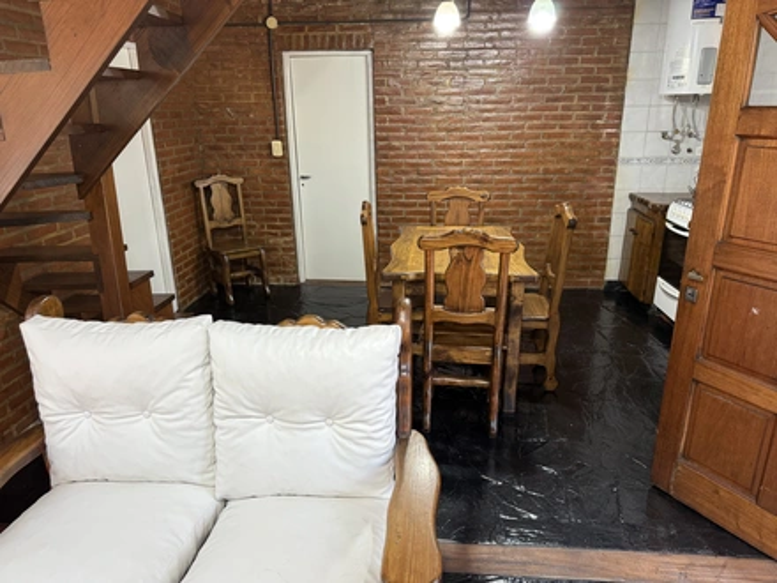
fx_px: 539
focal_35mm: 24
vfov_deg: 56.8
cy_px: 292
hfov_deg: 71.6
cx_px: 388
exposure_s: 1/105
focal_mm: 6.76
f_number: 1.78
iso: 200
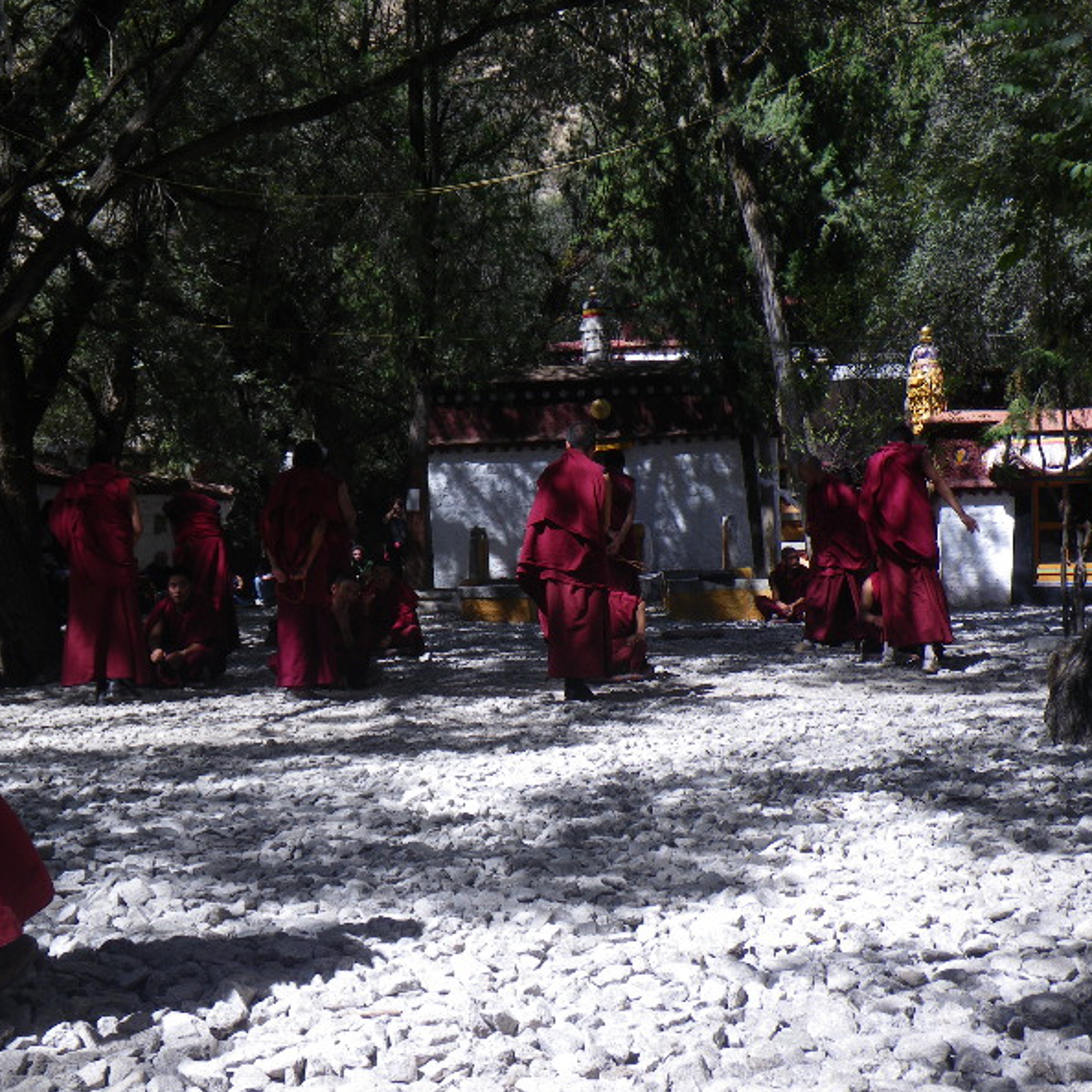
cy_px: 546
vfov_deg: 34.0
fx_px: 1785
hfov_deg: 34.0
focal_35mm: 50
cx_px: 528
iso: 50
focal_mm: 7.5
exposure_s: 1/160
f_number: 5
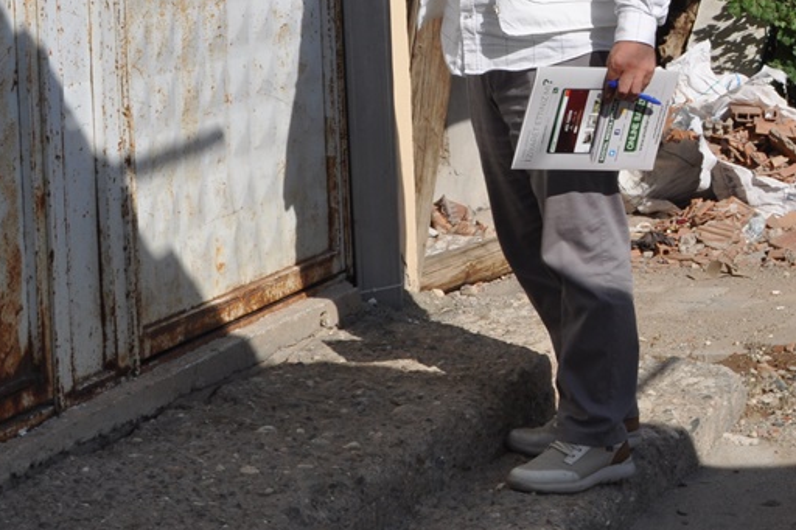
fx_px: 2652
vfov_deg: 11.3
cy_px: 5
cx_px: 1040
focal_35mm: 120
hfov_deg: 16.2
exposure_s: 1/200
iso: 200
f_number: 11
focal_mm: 30
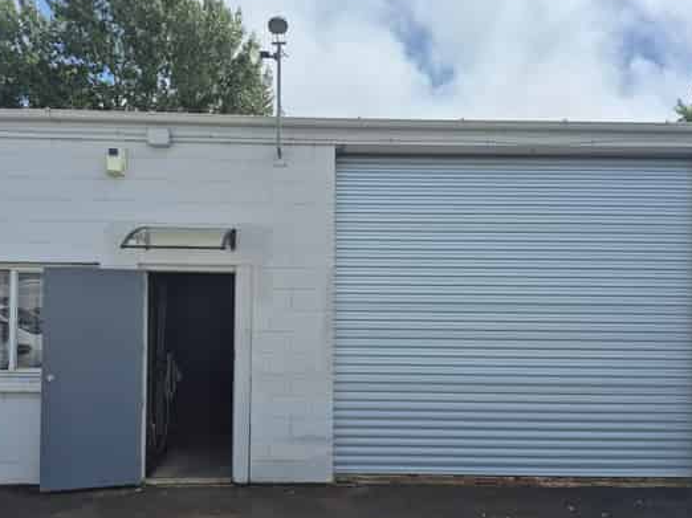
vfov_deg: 48.0
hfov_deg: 61.6
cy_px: 305
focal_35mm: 29
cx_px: 317
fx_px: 579
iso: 25
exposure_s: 1/3432
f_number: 1.8
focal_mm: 5.4
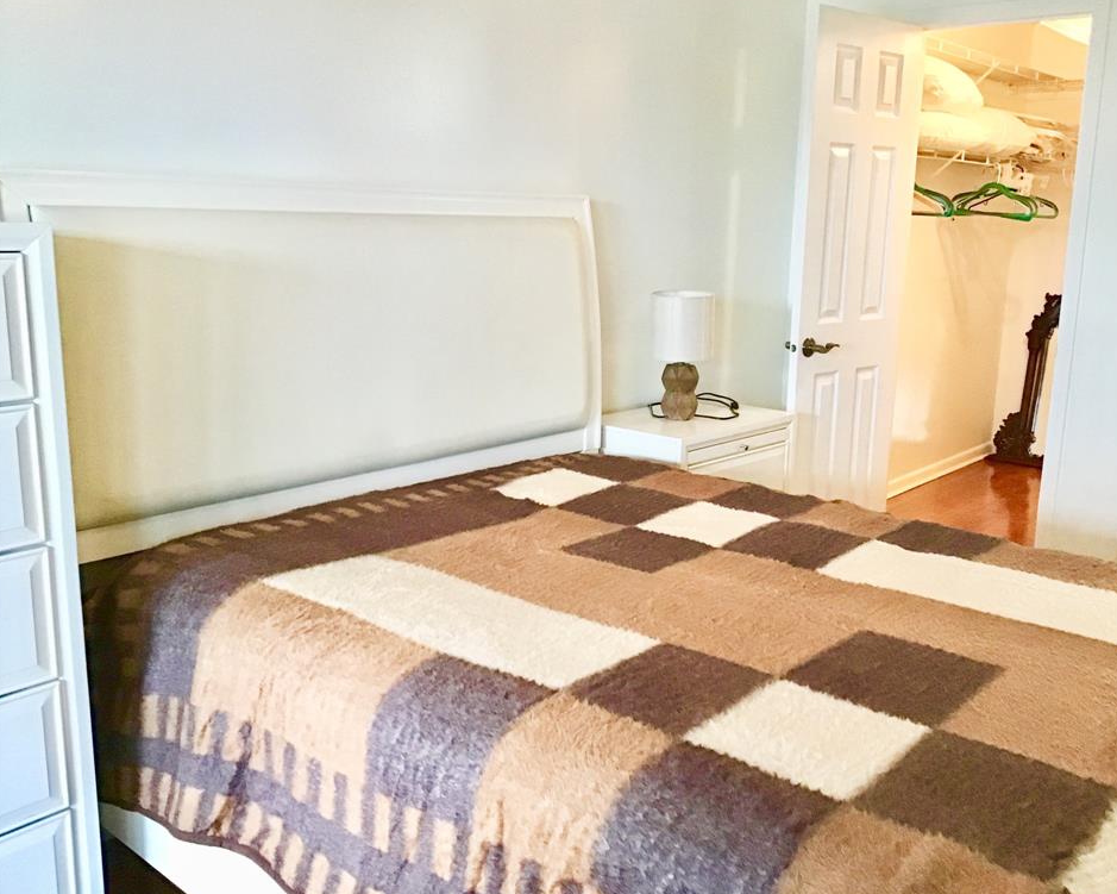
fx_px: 1091
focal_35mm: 33
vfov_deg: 44.5
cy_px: 446
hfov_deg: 54.2
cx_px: 601
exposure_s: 1/30
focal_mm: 3.3
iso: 200
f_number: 2.4
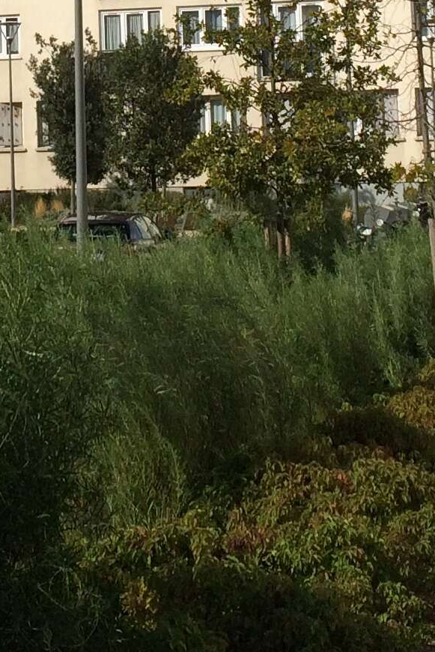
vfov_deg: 17.5
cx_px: 91
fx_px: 2047
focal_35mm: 113
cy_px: -61
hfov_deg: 12.1
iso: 32
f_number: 2.2
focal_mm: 4.15
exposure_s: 1/4115
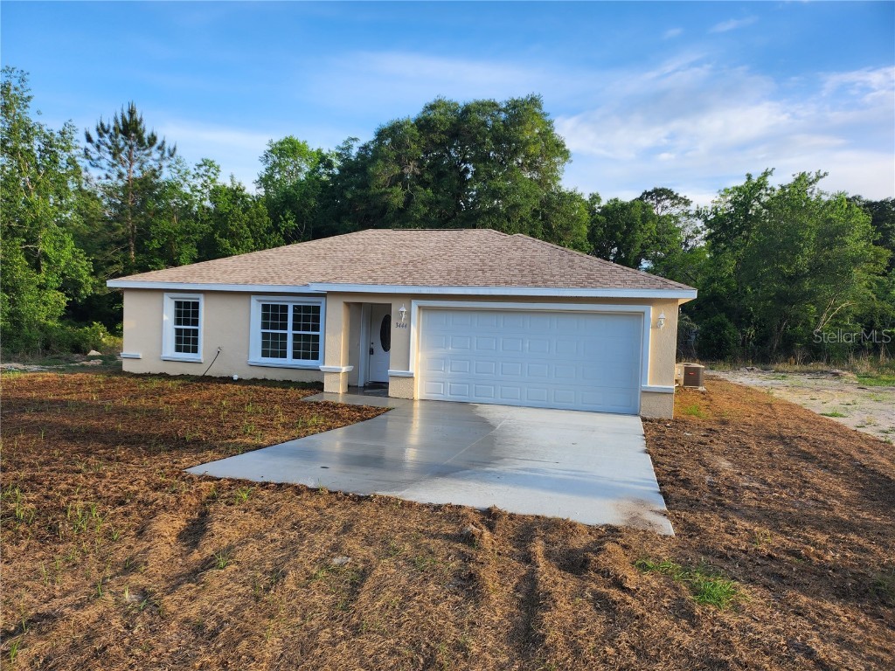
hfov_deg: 71.6
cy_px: 336
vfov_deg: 56.8
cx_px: 448
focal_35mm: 24
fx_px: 621
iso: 50
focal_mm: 5
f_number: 1.8
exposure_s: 1/927
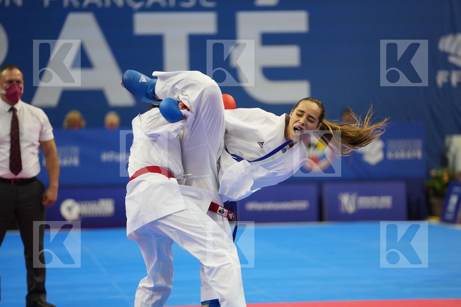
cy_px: 154
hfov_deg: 12.8
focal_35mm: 161
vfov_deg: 8.5
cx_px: 230
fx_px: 2062
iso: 3200
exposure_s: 1/1000
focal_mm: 161
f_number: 2.8
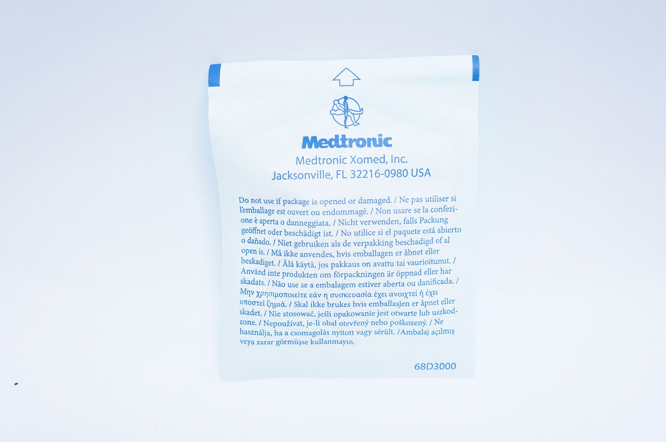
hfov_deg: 51.3
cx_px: 333
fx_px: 693
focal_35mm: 38
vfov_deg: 35.4
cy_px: 221
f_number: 5
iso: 1600
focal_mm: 25
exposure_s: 1/125
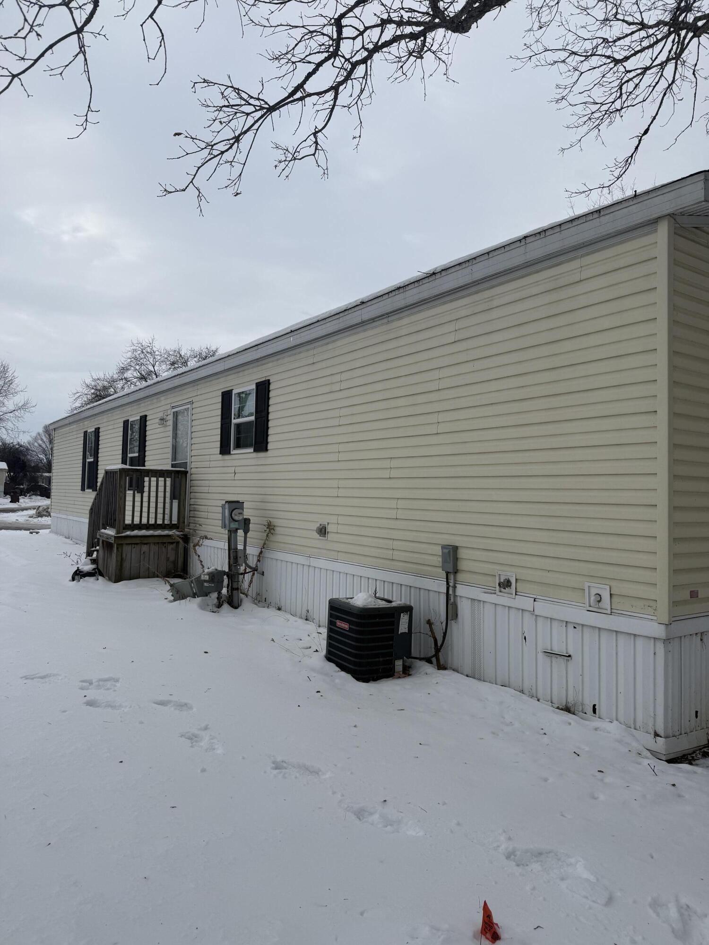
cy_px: 472
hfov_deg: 56.8
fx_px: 655
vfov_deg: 71.6
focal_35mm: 24
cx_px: 354
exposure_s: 1/3145
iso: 80
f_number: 1.78
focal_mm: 6.76
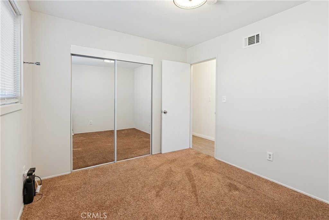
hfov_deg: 96.7
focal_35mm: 16
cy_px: 110
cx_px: 164
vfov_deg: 73.8
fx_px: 146
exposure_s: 1/15
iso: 400
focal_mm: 16
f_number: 8
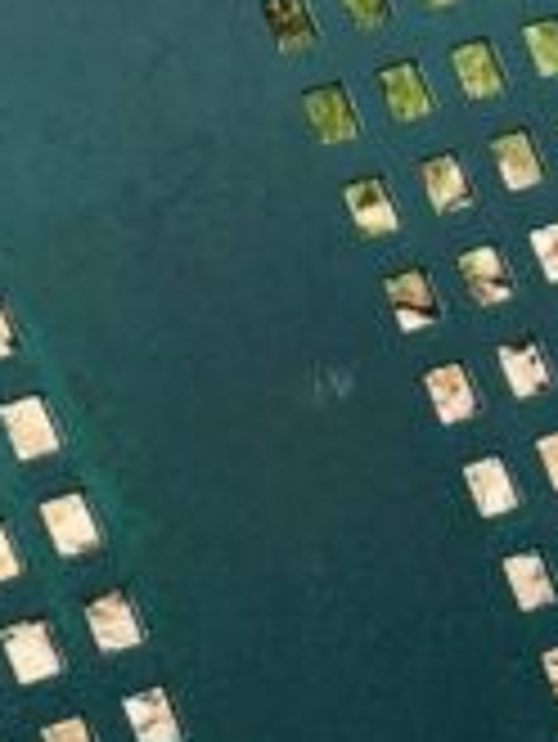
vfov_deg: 6.1
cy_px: 1223
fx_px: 6912
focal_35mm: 322
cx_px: 122
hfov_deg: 4.6
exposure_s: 1/521
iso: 16
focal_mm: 6
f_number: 2.4
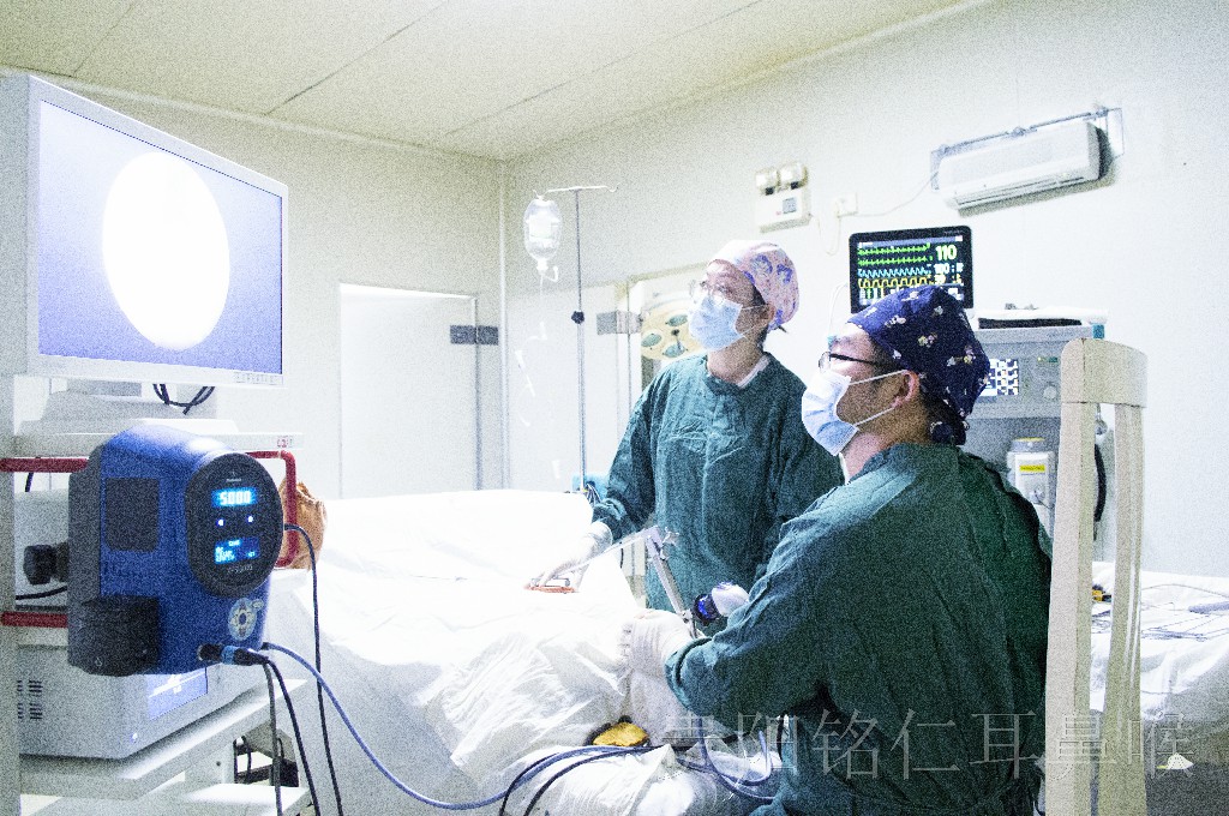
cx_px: 614
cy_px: 408
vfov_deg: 47.8
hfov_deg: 67.4
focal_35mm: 27
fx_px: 921
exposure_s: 1/20
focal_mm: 18
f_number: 4.5
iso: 6400
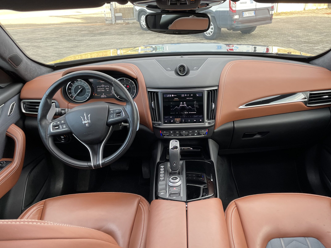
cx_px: 185
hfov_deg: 58.2
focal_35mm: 31
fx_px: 296
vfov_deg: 45.4
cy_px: 114
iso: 64
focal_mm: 4.2
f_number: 1.6
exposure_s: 1/121
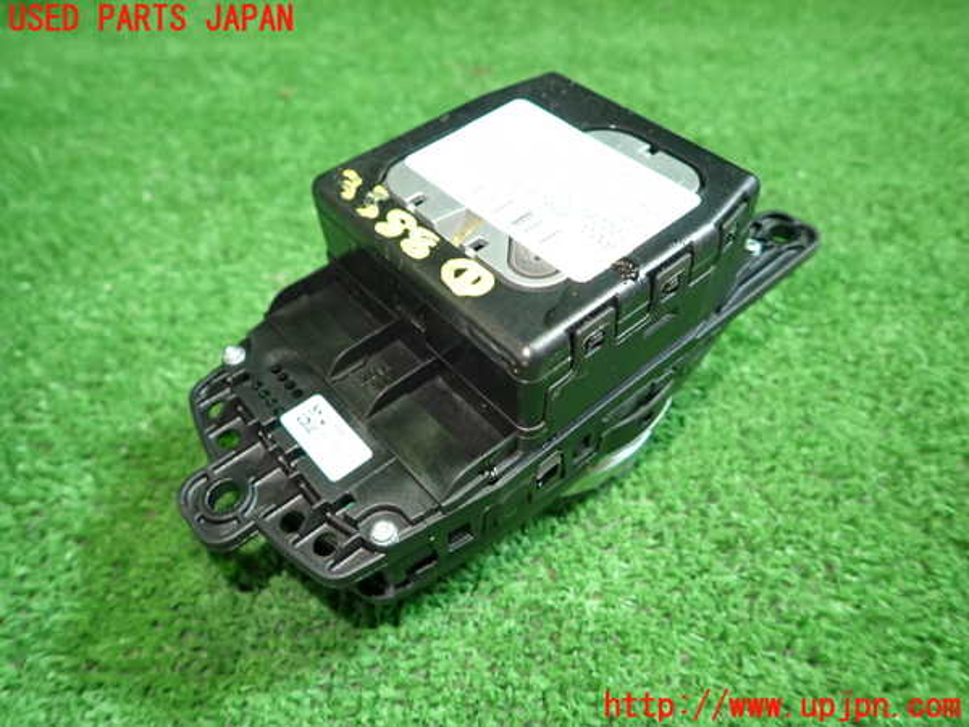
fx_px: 700
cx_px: 484
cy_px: 364
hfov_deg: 69.4
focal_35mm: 25
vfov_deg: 54.9
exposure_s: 1/30
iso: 200
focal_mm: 4.5
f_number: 2
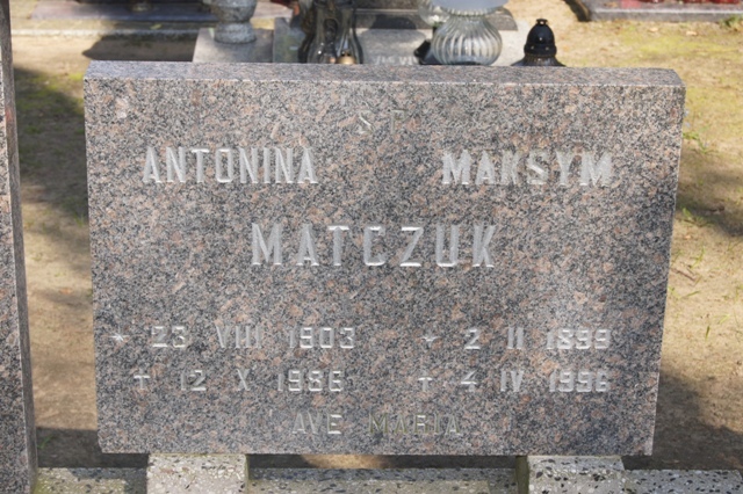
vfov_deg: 16.5
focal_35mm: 82
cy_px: 247
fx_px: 1702
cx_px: 372
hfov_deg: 24.6
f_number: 11
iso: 200
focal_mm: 55
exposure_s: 1/160
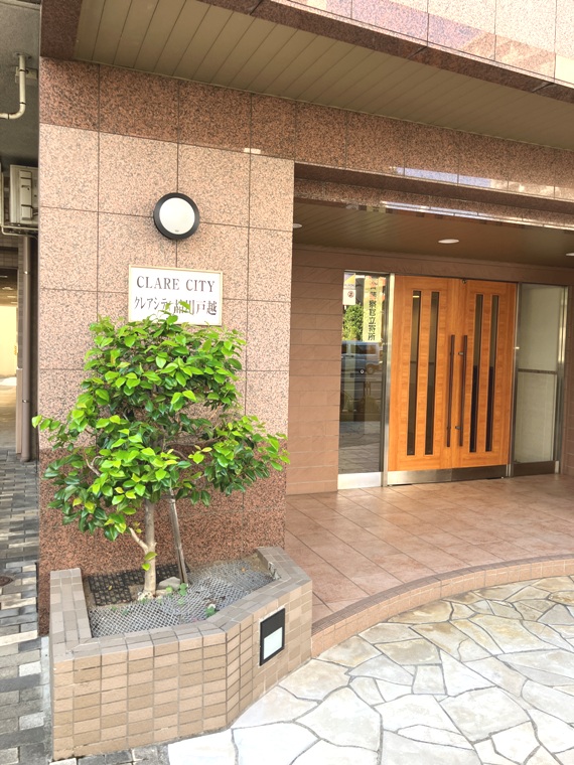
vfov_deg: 63.4
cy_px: 382
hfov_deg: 49.7
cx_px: 287
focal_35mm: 28
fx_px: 619
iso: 40
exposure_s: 1/121
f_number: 1.8
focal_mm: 3.99
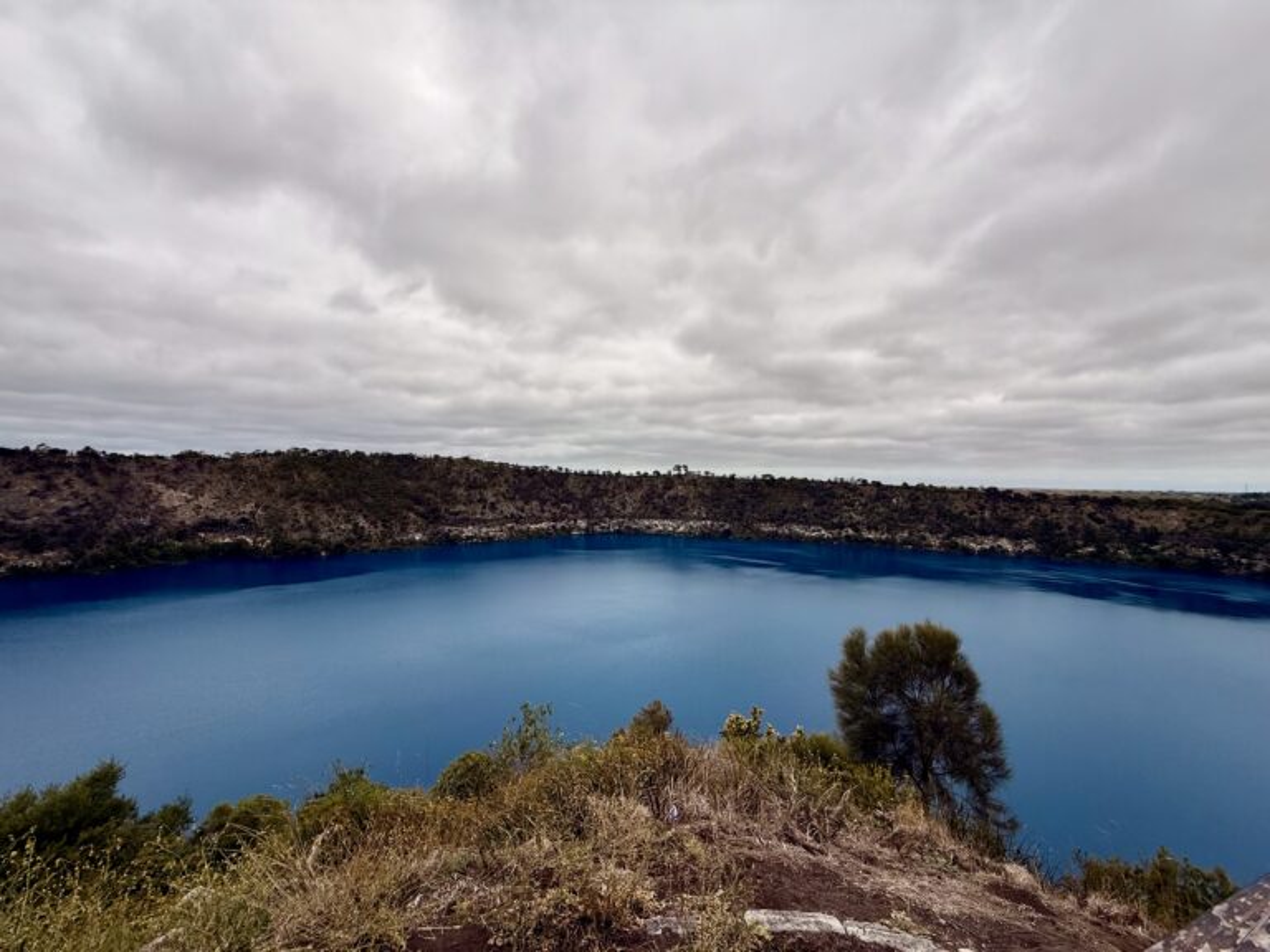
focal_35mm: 14
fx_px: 514
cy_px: 476
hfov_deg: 102.1
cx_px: 635
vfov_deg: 85.7
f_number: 2.2
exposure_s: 1/3663
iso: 50
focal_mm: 2.22
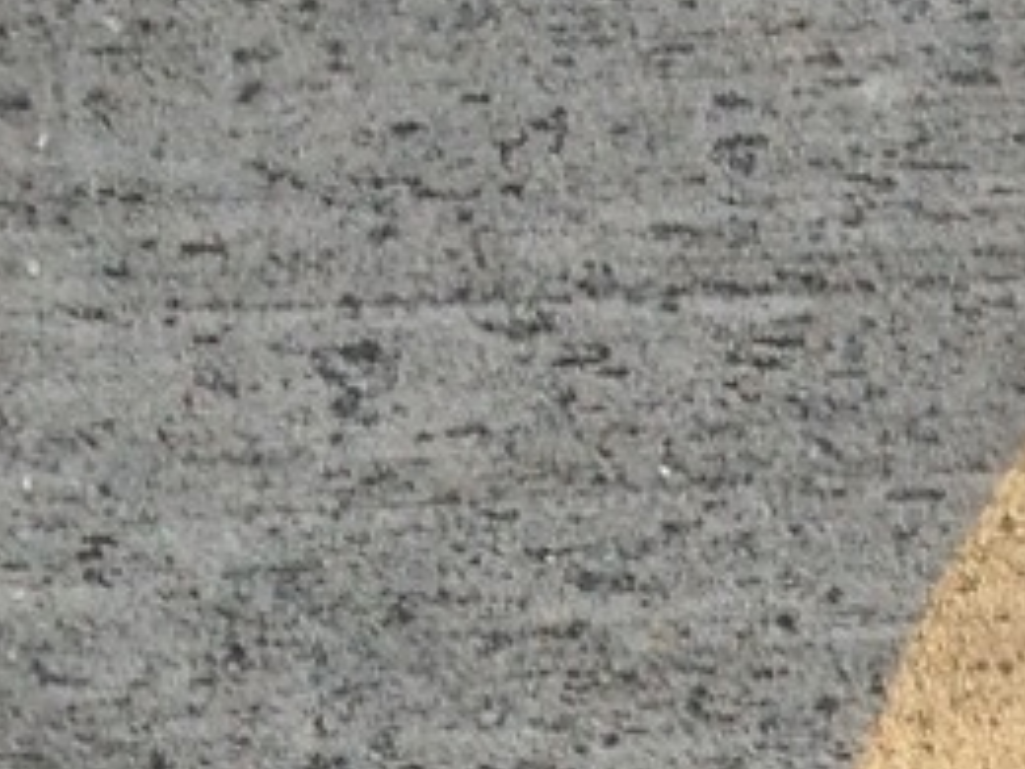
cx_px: 2113
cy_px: 1755
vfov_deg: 6.6
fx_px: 6366
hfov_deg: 8.7
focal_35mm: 215
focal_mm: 4.28
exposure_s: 1/120
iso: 64
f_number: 2.4
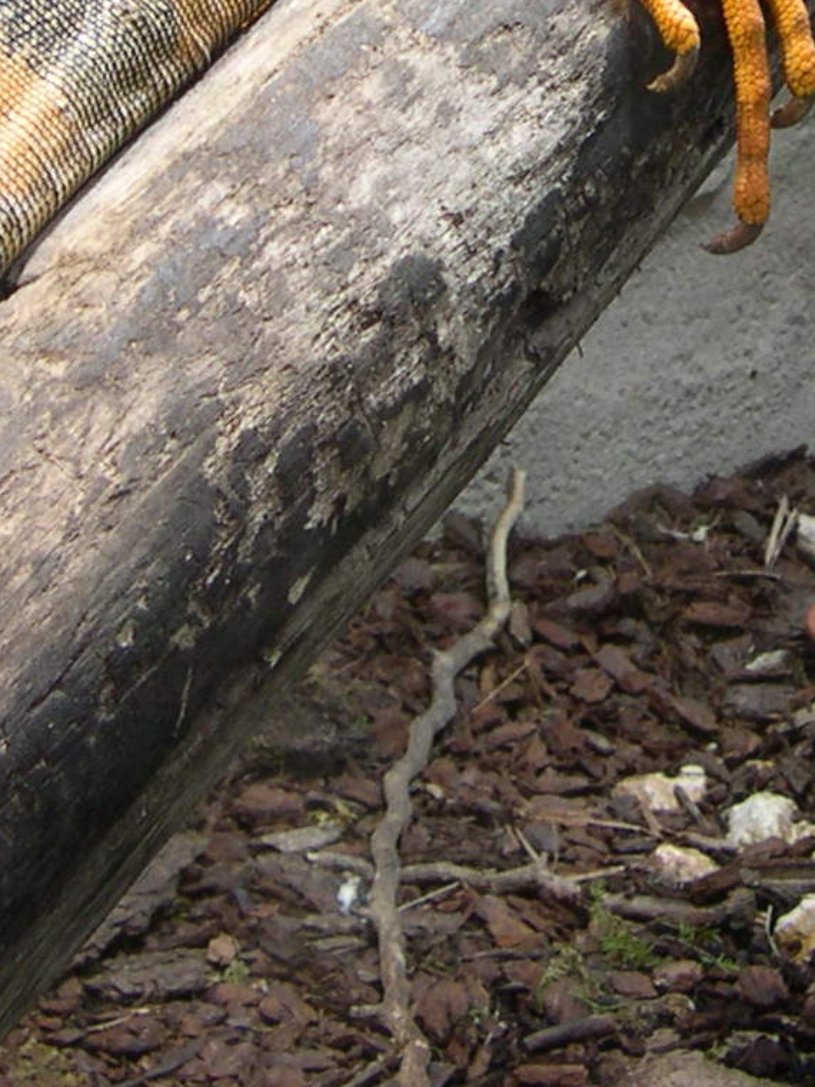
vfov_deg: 18.3
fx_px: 3296
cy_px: 8
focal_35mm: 105
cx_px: 779
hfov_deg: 13.9
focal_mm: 8
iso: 100
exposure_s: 1/44
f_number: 2.8
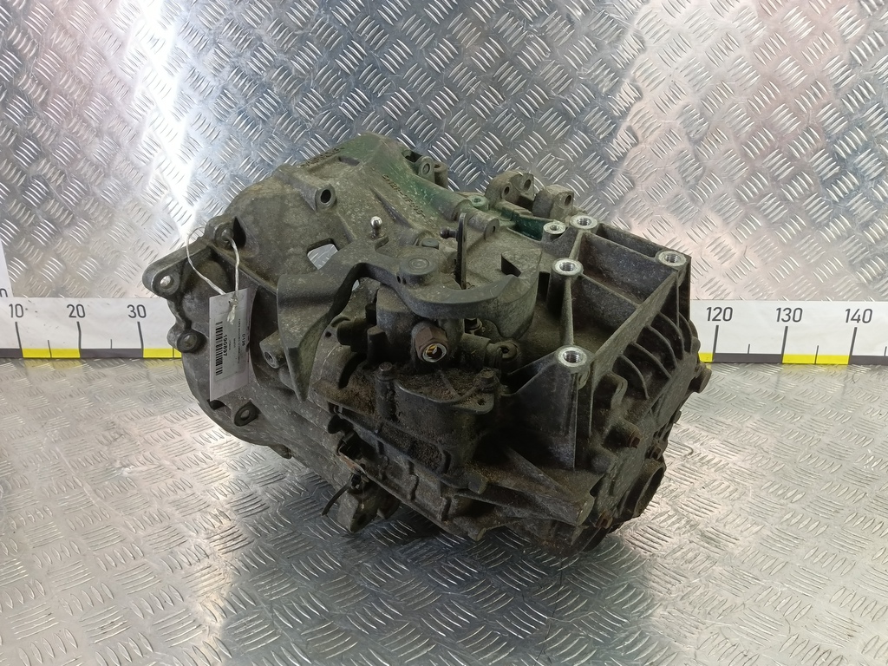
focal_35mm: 23
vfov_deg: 58.9
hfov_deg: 73.9
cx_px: 444
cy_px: 333
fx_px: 590
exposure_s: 1/50
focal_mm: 4.11
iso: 180
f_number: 1.6
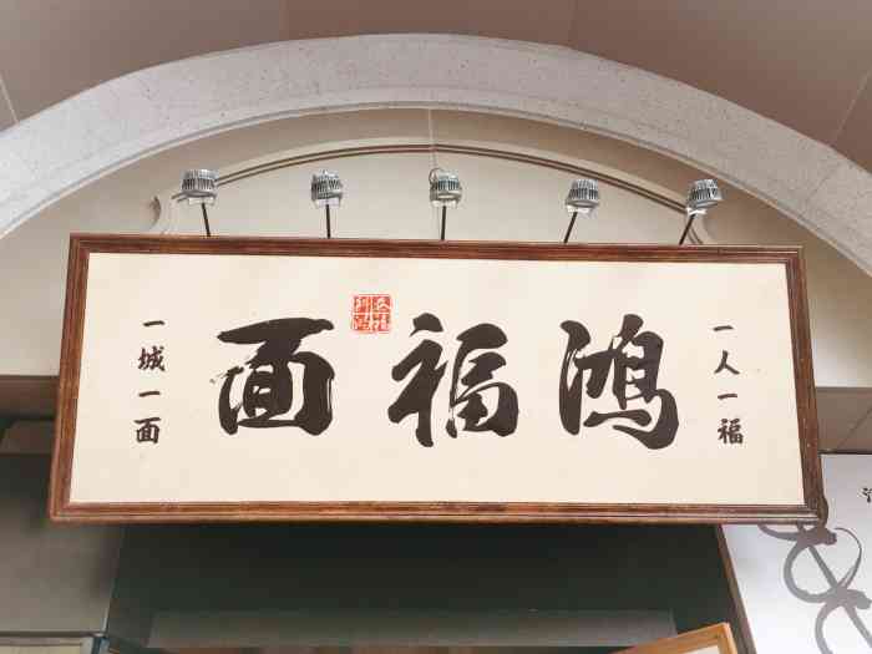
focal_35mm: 29
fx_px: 731
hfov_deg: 61.7
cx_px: 436
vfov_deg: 48.2
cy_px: 327
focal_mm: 4.15
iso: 40
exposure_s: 1/33
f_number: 2.2
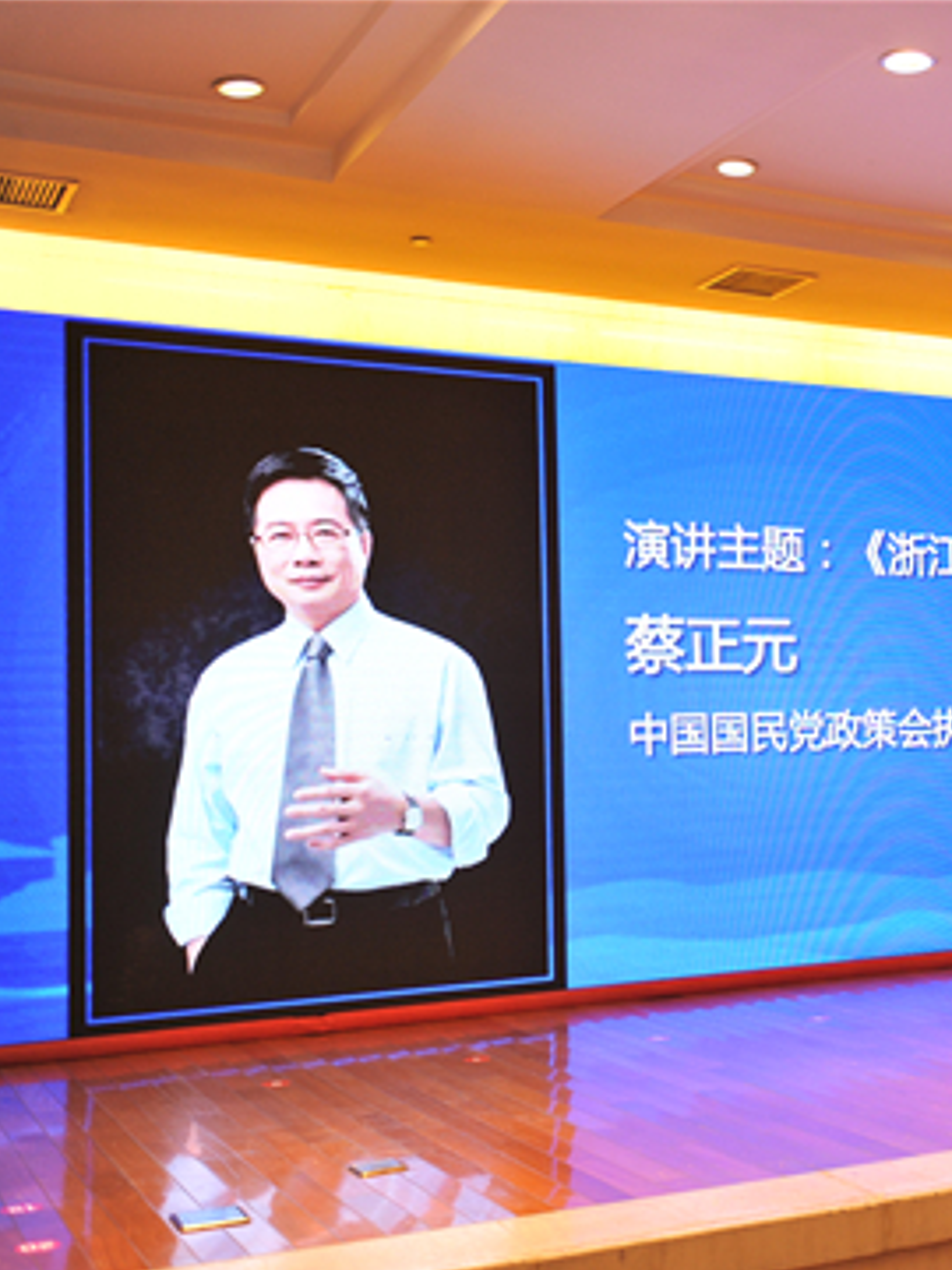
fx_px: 1723
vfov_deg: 40.4
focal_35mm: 47
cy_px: 640
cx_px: 829
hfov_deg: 29.8
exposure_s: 1/200
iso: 1000
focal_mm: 32
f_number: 2.8
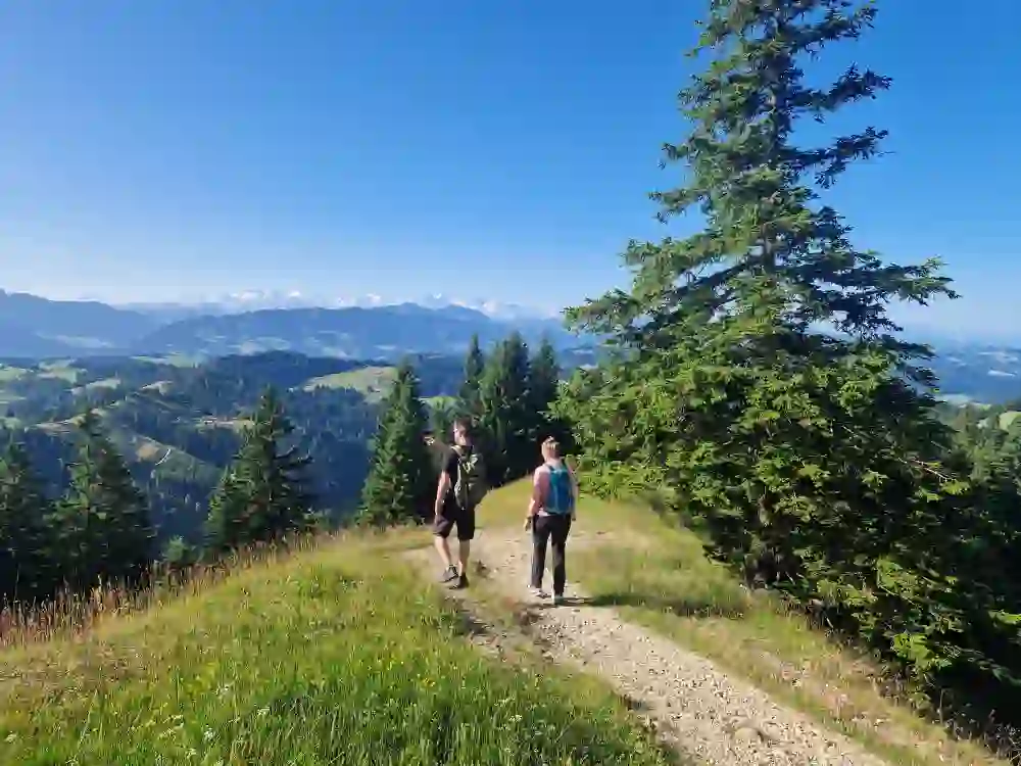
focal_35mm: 23
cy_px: 383
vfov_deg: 58.9
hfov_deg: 73.9
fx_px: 678
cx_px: 510
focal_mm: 5.4
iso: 50
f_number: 1.8
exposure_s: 1/1200
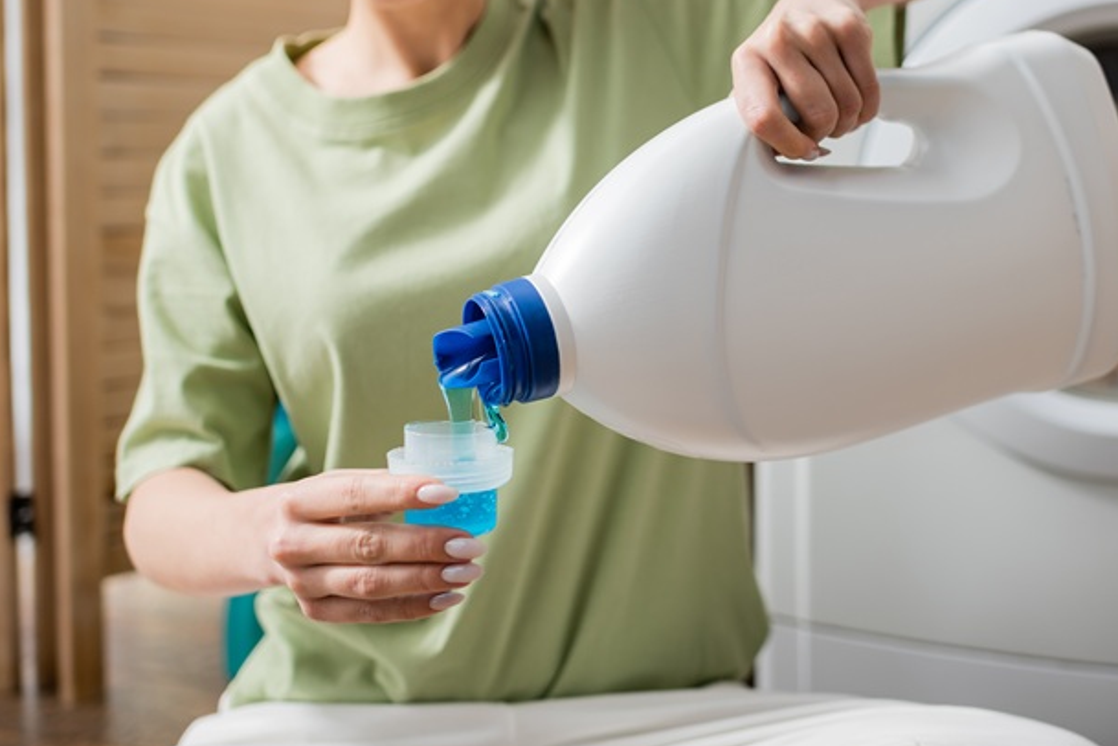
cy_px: 264
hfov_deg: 42.4
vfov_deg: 29.1
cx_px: 694
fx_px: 1428
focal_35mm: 46
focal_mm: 35
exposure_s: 1/200
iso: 160
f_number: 2.5
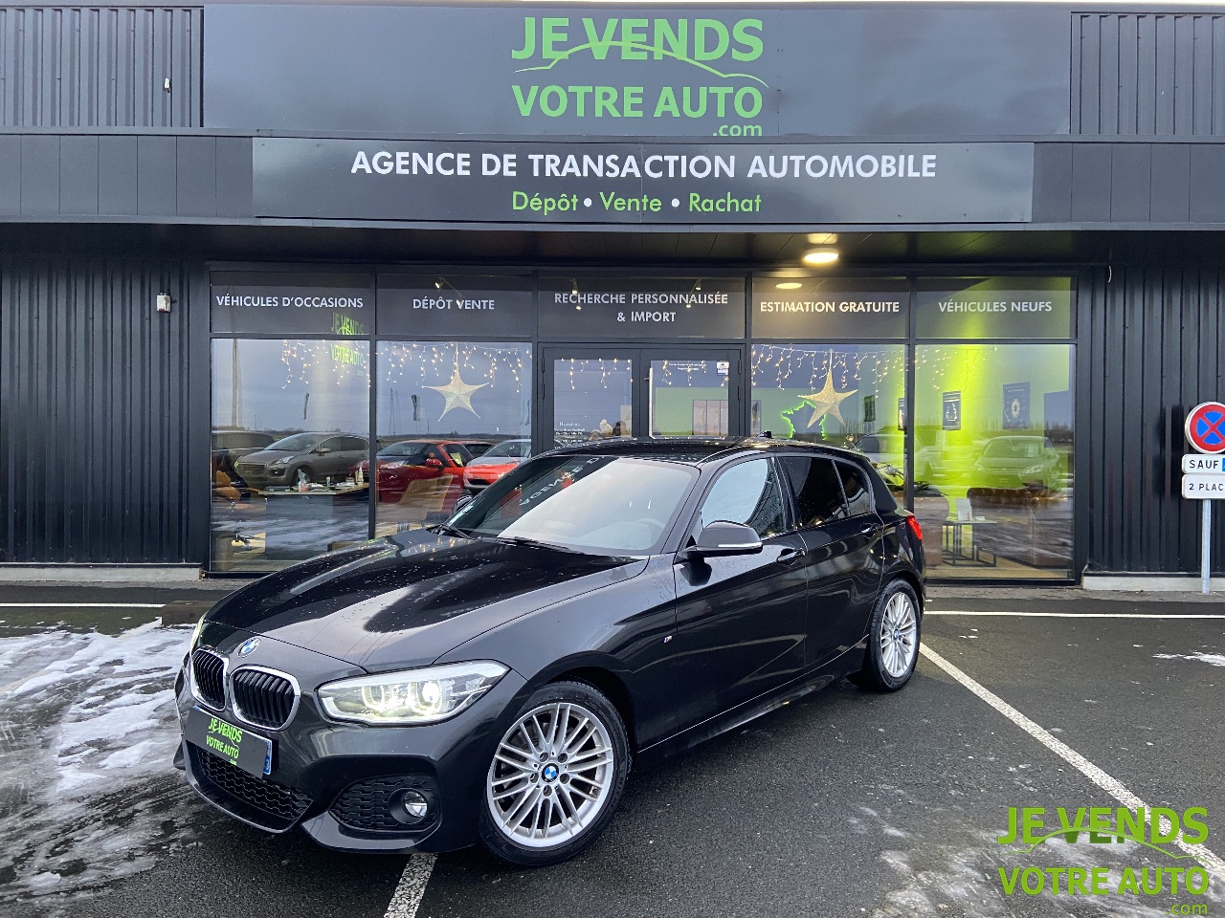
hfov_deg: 67.3
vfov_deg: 53.1
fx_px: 920
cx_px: 612
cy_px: 459
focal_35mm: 26
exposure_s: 1/56
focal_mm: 4.25
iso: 200
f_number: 1.8
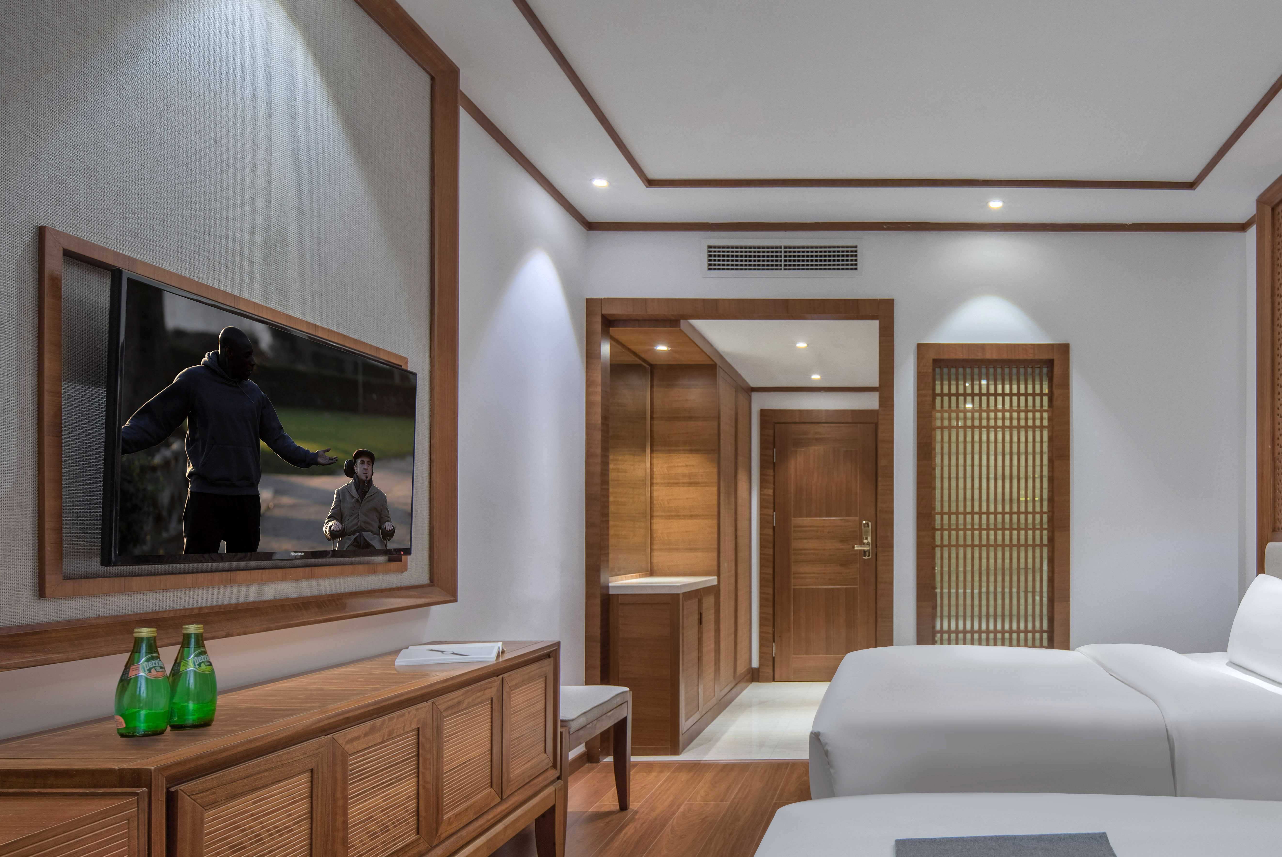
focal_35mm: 18
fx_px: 641
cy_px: 420
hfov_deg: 86.4
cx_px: 866
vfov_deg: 67.5
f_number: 2.8
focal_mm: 13
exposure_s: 1/20
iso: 200
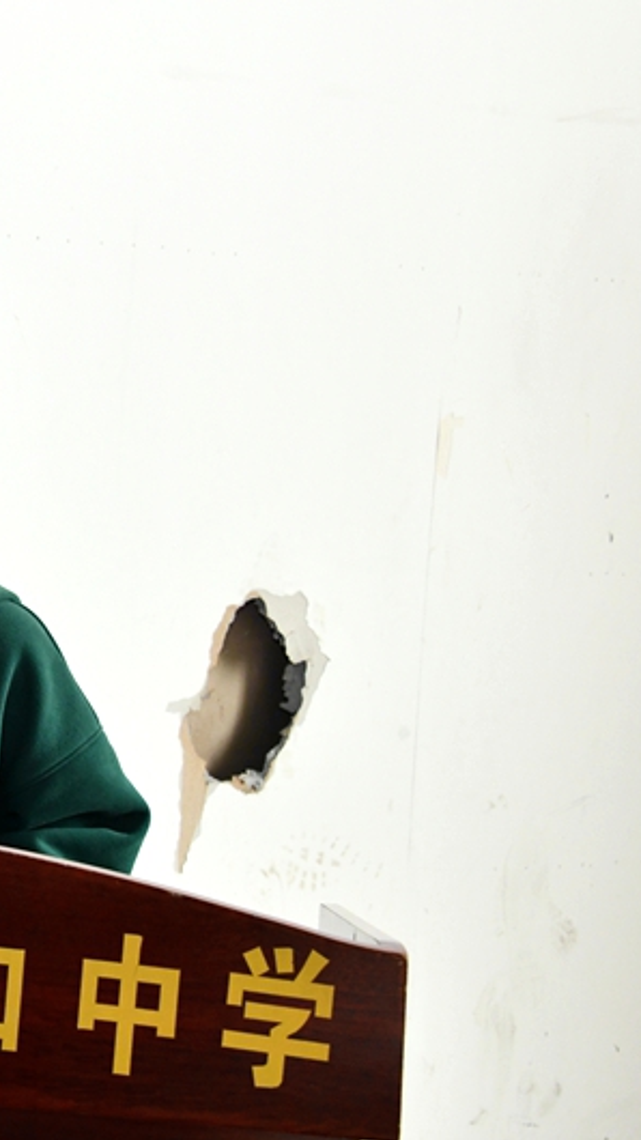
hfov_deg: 13.4
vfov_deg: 24.5
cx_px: -174
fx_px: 2630
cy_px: 571
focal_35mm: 87
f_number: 9
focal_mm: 55
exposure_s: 1/125
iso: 4500
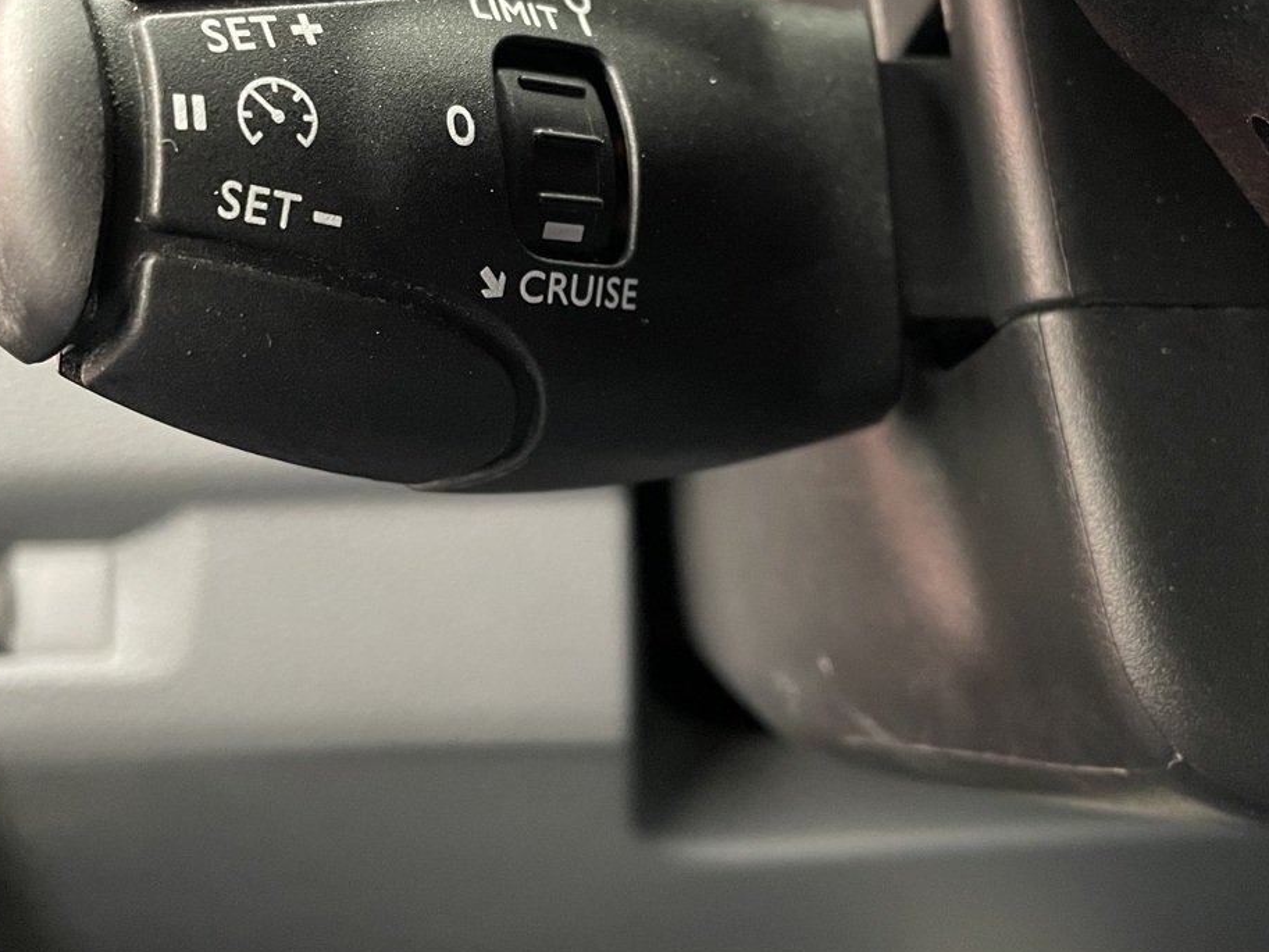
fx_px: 1503
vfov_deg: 34.8
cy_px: 320
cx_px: 627
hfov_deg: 45.8
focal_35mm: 41
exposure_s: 1/25
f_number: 1.6
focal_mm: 4.2
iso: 800
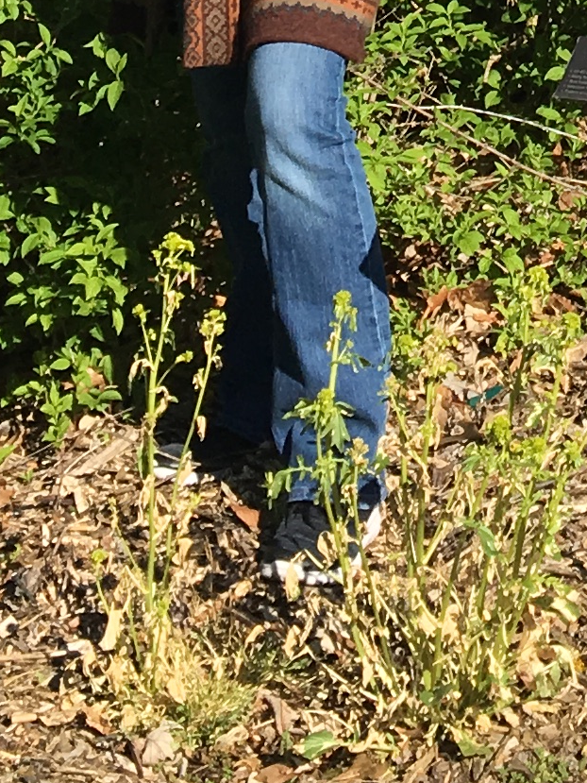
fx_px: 3187
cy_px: -904
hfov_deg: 10.2
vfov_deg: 12.1
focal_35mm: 141
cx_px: 847
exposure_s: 1/1570
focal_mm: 4.15
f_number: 2.2
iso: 25
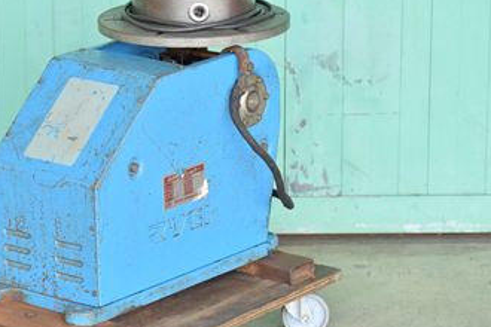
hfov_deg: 11.3
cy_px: 134
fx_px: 2482
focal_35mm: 182
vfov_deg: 7.5
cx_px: 152
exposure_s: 1/800
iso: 1250
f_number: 6.3
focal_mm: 80
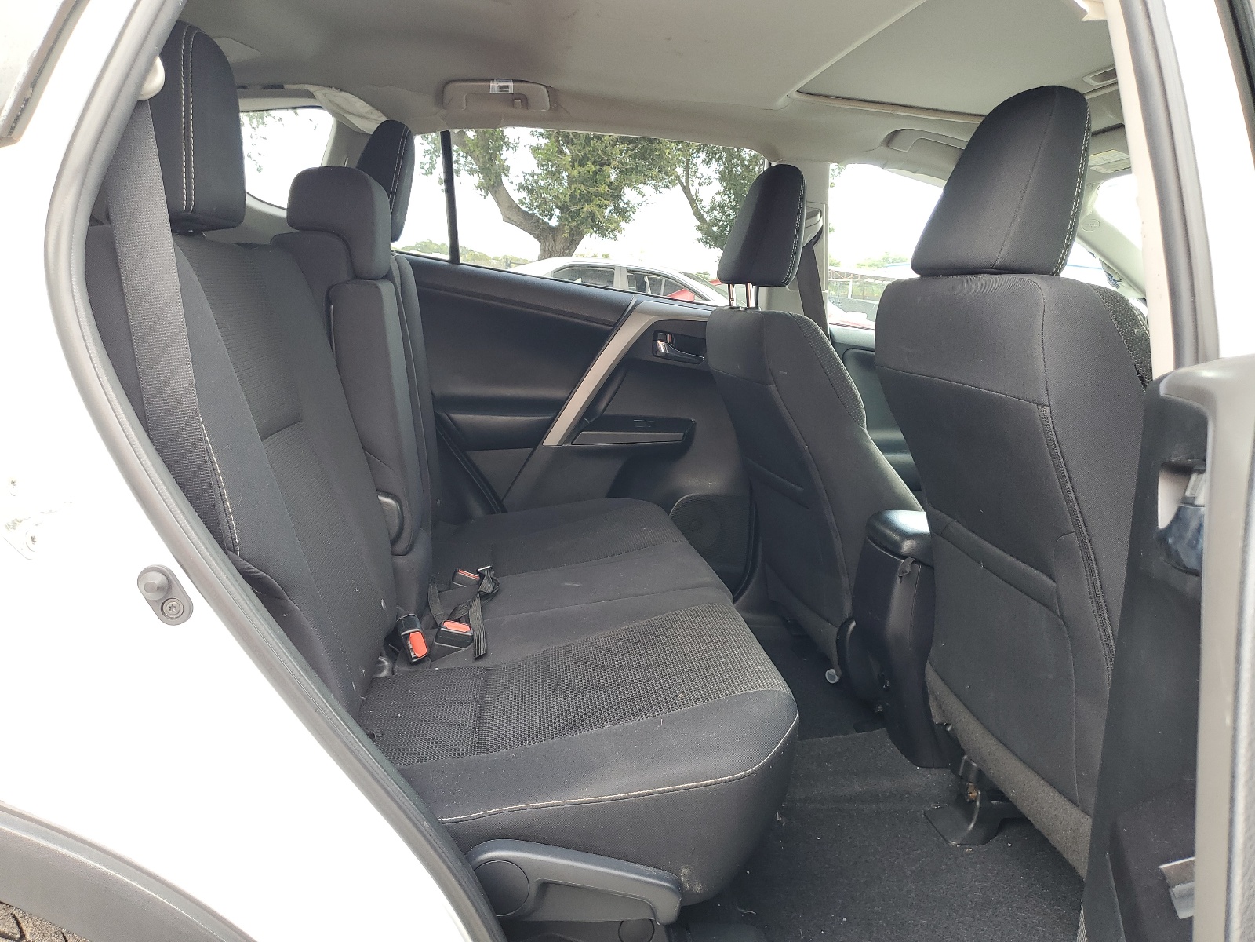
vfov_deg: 53.1
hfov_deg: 67.3
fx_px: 943
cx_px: 628
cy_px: 471
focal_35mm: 26
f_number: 1.5
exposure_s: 1/145
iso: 50
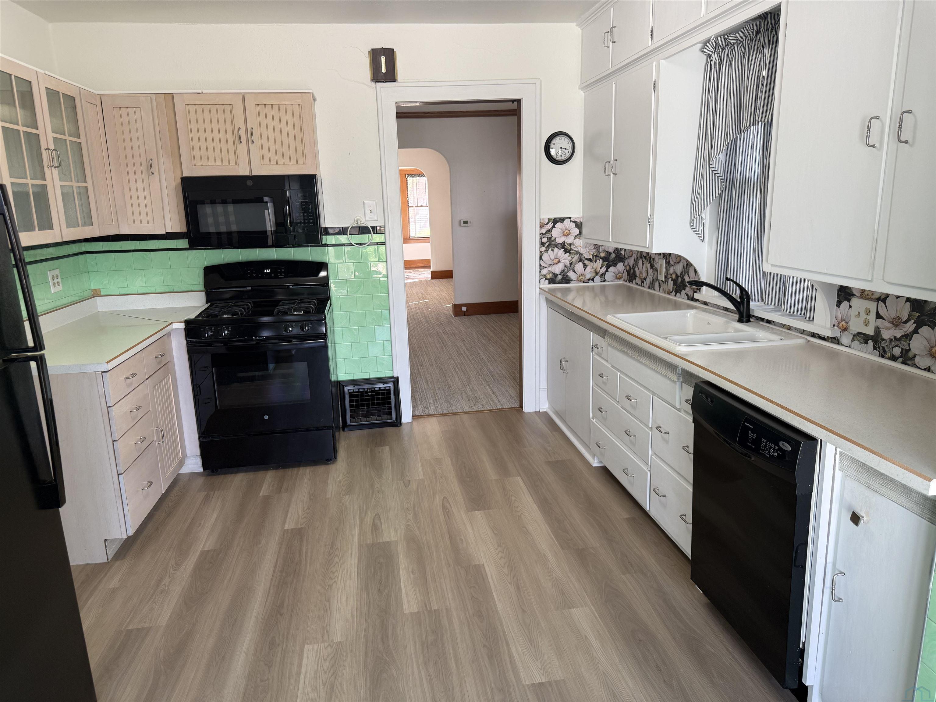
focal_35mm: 24
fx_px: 649
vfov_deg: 56.8
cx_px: 468
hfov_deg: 71.6
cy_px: 351
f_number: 1.78
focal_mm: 6.76
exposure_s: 1/120
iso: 125
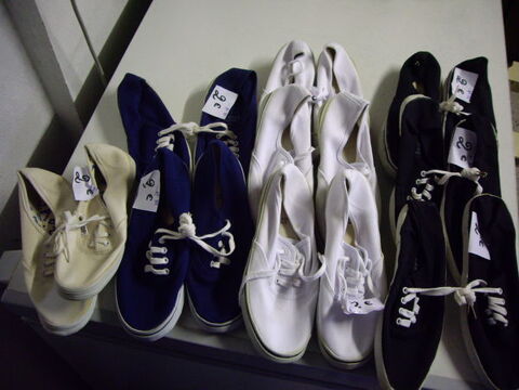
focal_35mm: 38
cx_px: 260
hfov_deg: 49.0
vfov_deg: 37.7
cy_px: 195
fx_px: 570
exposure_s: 1/15
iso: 200
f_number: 2.7
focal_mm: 6.2
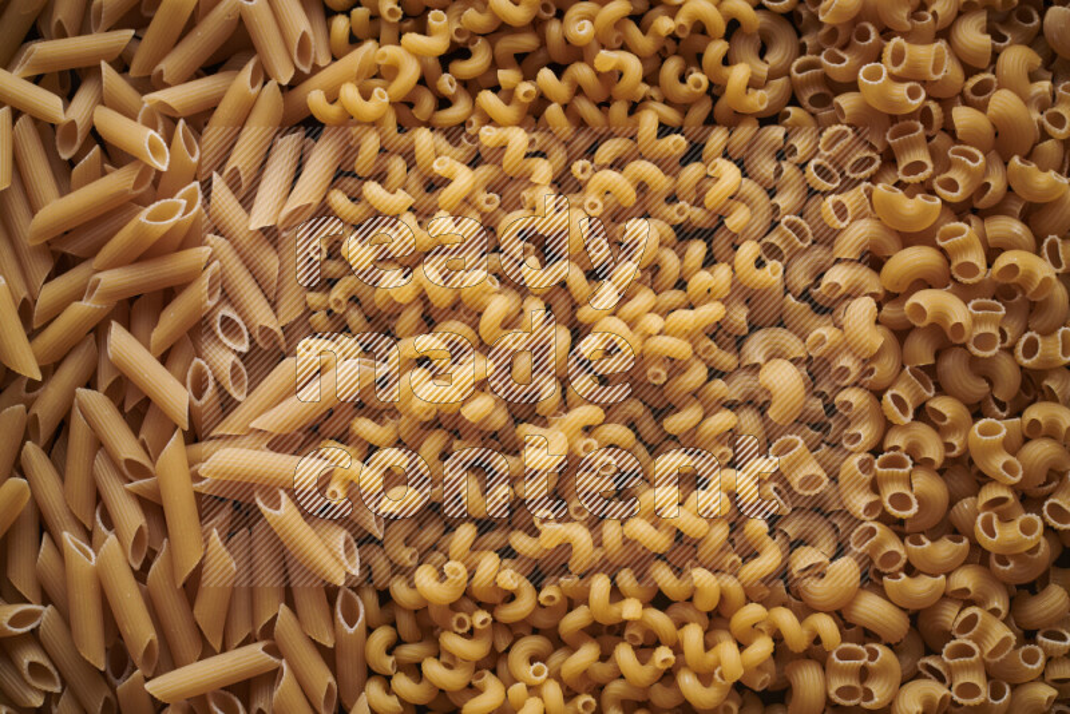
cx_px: 535
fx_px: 1487
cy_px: 357
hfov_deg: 39.6
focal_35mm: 50
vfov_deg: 27.0
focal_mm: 50
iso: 160
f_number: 8
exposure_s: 1/100
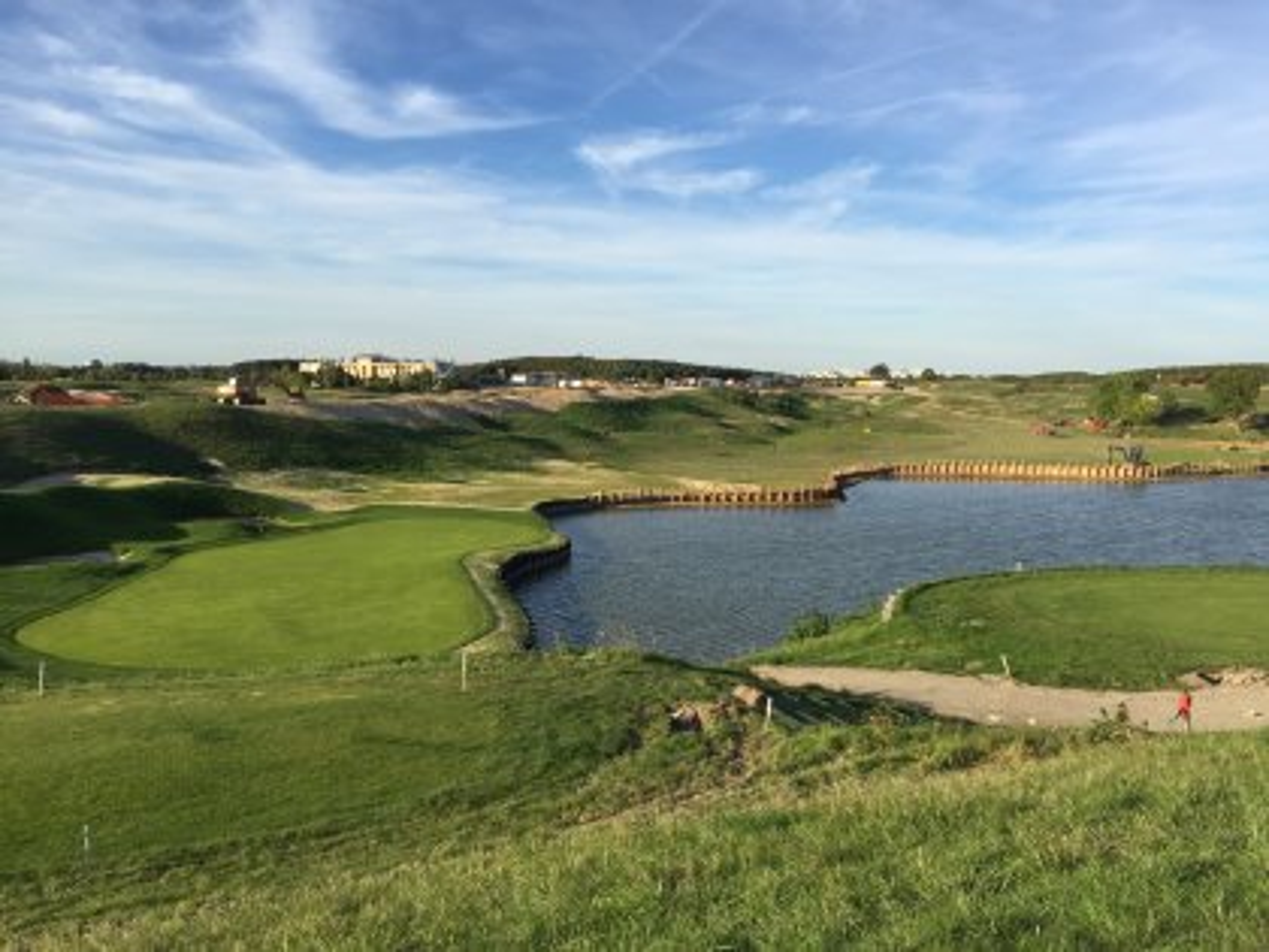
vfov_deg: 48.2
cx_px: 634
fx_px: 1063
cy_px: 476
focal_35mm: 29
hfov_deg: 61.7
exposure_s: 1/1276
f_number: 2.2
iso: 32
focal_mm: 4.15
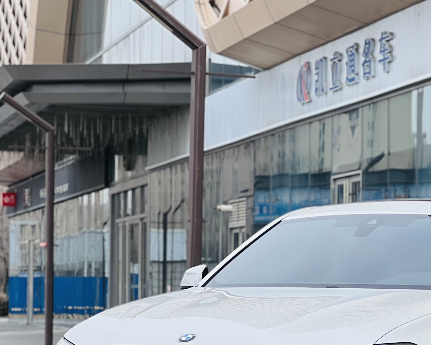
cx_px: 355
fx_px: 1786
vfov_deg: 11.0
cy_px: 288
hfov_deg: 13.7
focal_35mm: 140
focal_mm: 9
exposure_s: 1/240
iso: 25
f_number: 2.8
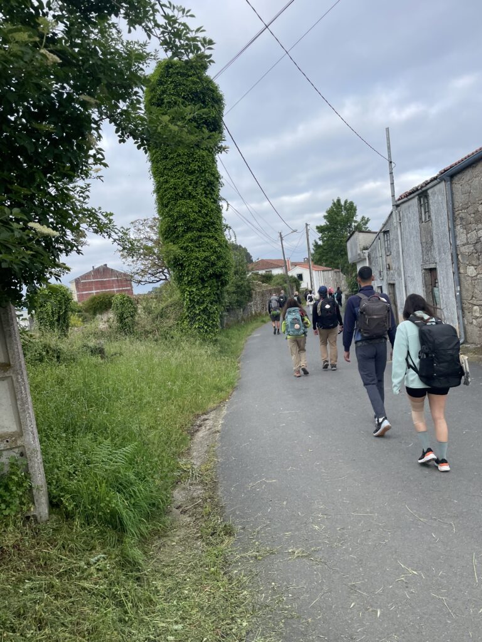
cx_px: 241
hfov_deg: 53.1
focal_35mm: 26
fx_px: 483
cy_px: 321
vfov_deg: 67.3
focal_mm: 4.2
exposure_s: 1/1125
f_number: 1.6
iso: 32
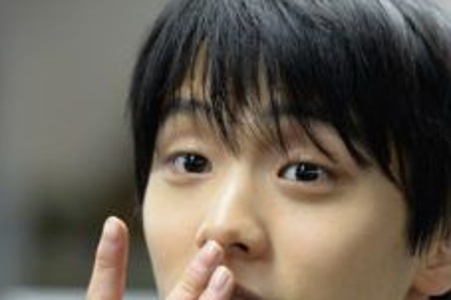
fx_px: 5107
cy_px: 296
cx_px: 187
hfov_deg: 5.1
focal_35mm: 408
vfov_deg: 3.4
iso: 4000
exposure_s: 1/160
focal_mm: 185
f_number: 3.5
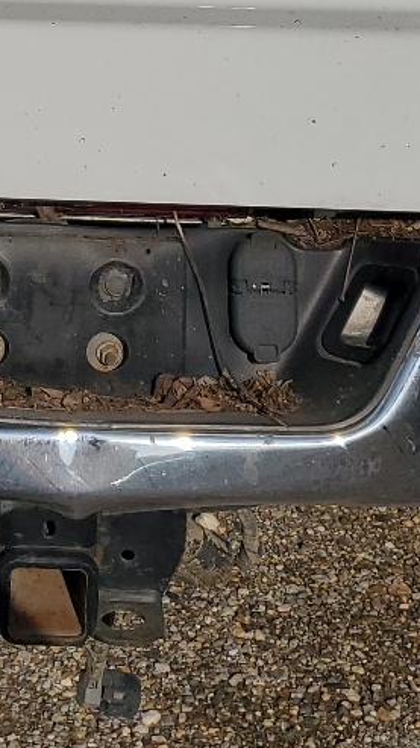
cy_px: 6
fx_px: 1823
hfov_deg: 13.0
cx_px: 38
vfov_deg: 22.3
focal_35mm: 92
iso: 51
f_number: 1.5
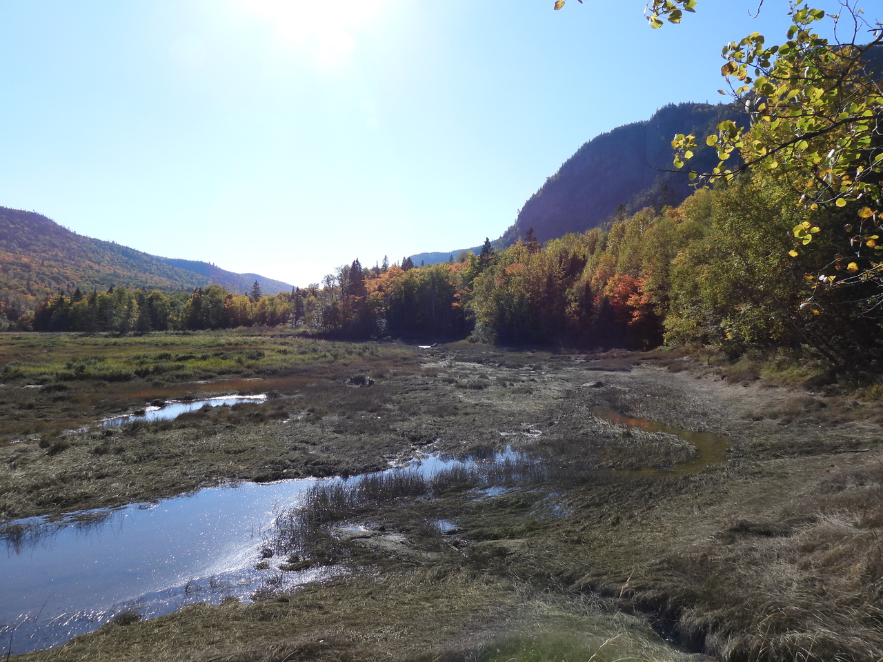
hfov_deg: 71.6
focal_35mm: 24
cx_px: 442
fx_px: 612
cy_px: 331
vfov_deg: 56.8
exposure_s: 1/1600
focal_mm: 4.3
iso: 100
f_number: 2.8
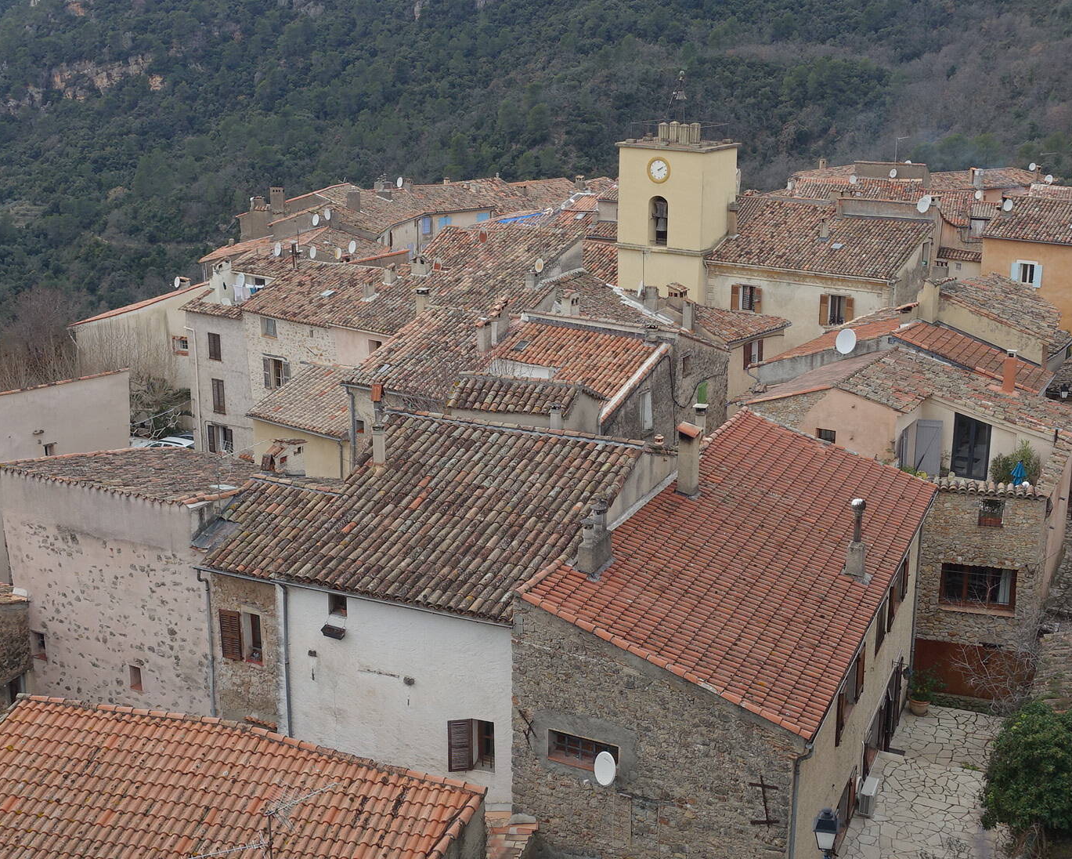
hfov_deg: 41.1
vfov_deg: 33.4
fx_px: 1428
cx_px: 592
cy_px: 408
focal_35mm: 45
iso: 125
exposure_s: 1/160
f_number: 4
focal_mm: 8.8
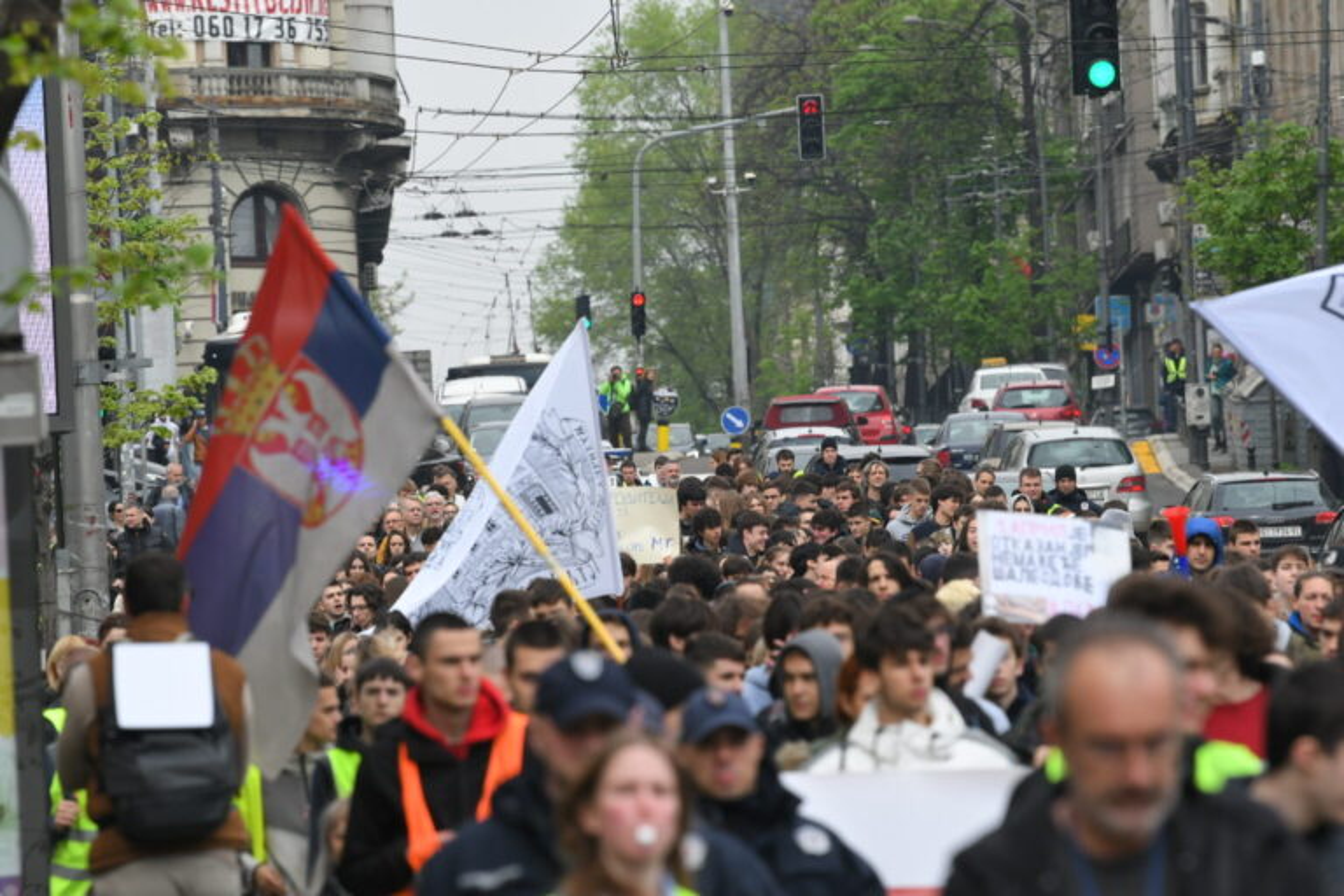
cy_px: 448
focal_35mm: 300
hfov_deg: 6.9
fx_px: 11199
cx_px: 672
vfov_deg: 4.6
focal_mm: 200
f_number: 5.6
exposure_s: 1/1000
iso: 400
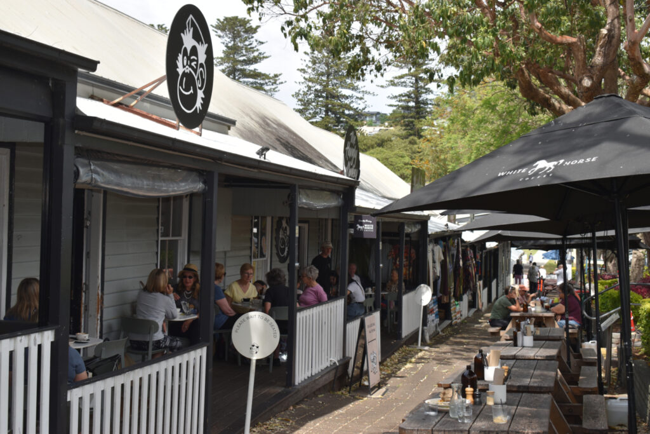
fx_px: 948
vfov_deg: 25.8
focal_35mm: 52
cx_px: 325
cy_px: 217
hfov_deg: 37.8
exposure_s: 1/200
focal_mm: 35
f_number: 8
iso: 100
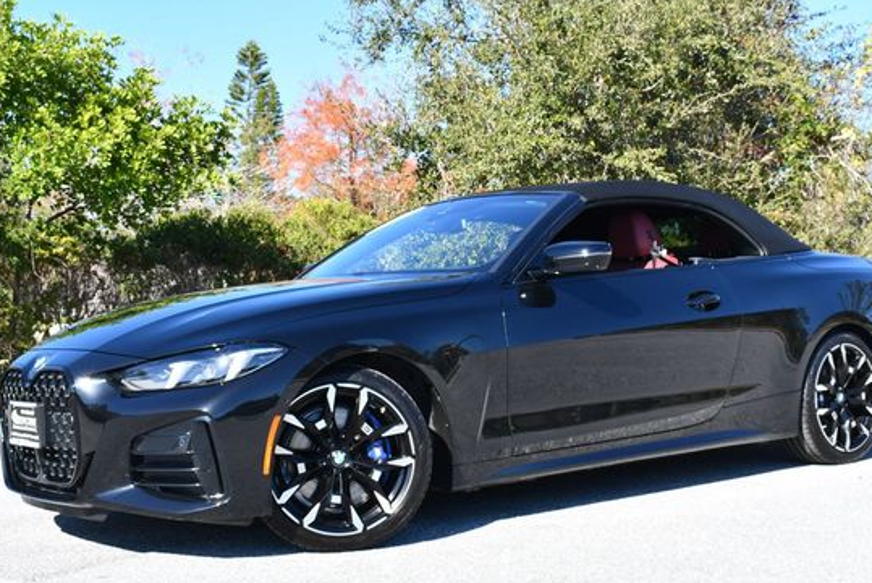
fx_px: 1381
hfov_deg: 35.0
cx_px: 448
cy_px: 266
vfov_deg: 23.8
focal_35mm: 57
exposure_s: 1/250
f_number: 8
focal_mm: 24
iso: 200
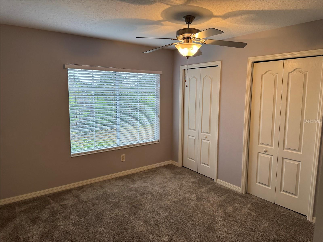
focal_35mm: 24
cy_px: 121
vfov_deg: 56.8
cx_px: 162
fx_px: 224
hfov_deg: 71.6
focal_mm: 6.76
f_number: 1.78
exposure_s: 1/120
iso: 200
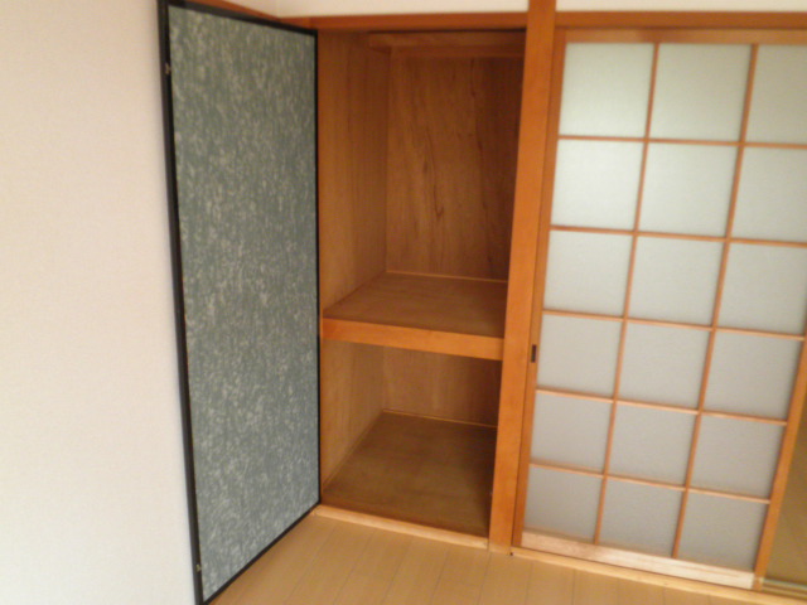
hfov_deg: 67.3
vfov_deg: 53.1
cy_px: 302
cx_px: 404
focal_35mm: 26
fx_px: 606
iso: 125
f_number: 2.8
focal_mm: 4.7
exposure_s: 1/30
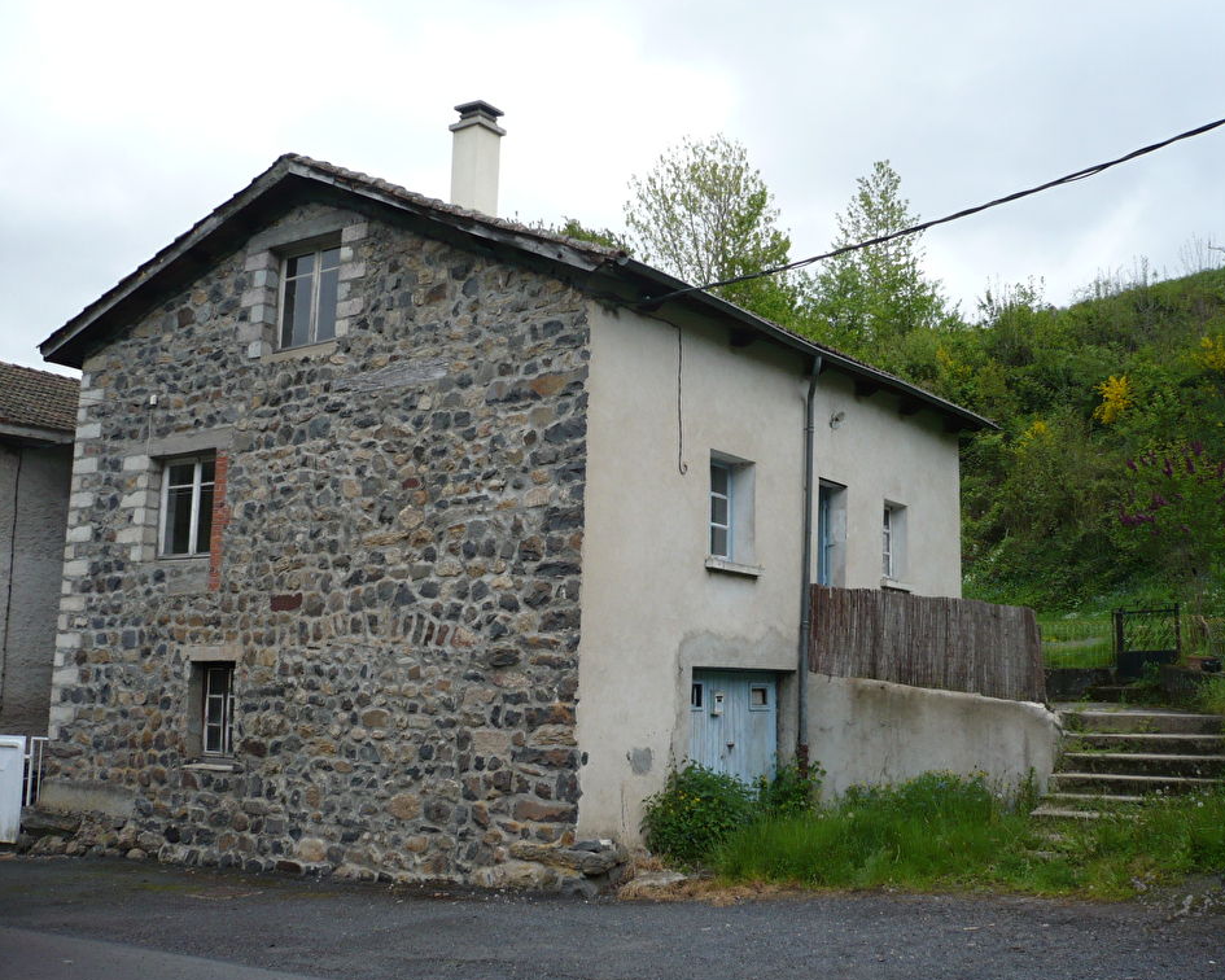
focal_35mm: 37
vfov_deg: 40.1
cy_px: 490
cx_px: 662
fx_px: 1341
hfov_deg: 49.0
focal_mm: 5.8
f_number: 2.8
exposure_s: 1/320
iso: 100
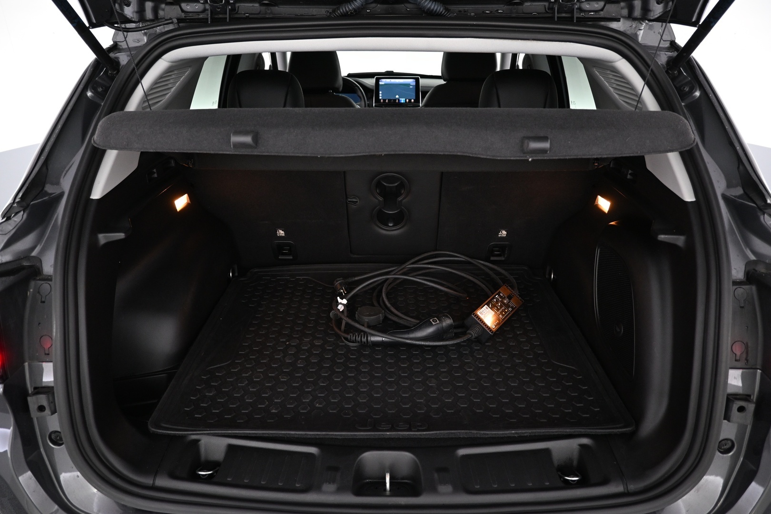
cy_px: 257
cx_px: 386
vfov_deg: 53.1
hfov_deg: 73.7
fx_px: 514
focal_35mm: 24
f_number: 3.5
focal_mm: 16
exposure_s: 1/25
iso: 1100
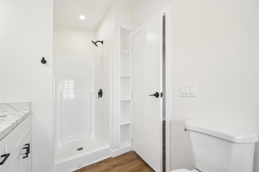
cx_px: 130
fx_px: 101
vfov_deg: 81.2
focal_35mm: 14
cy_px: 86
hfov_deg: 104.2
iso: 160
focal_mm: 14
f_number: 8
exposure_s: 1/30
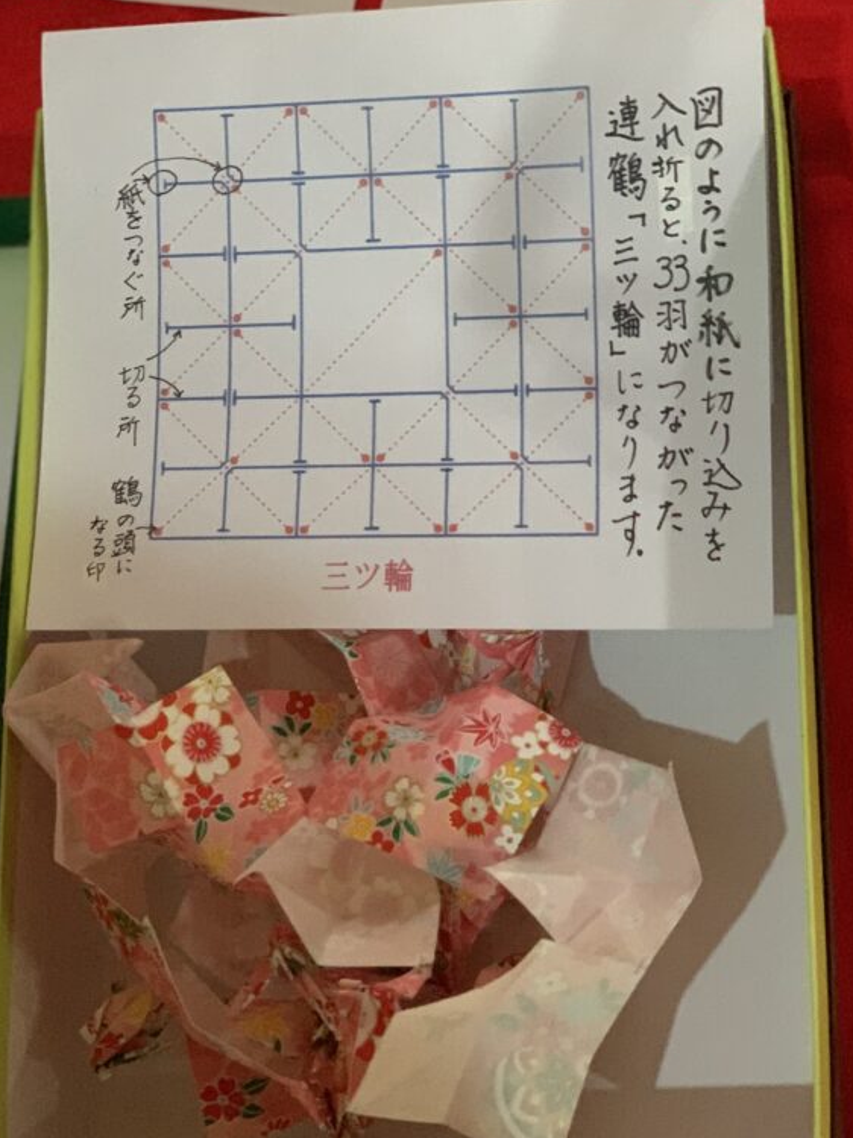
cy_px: 592
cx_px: 413
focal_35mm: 71
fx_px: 2334
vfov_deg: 27.4
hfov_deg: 20.7
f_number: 2.4
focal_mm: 6
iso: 640
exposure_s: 1/30
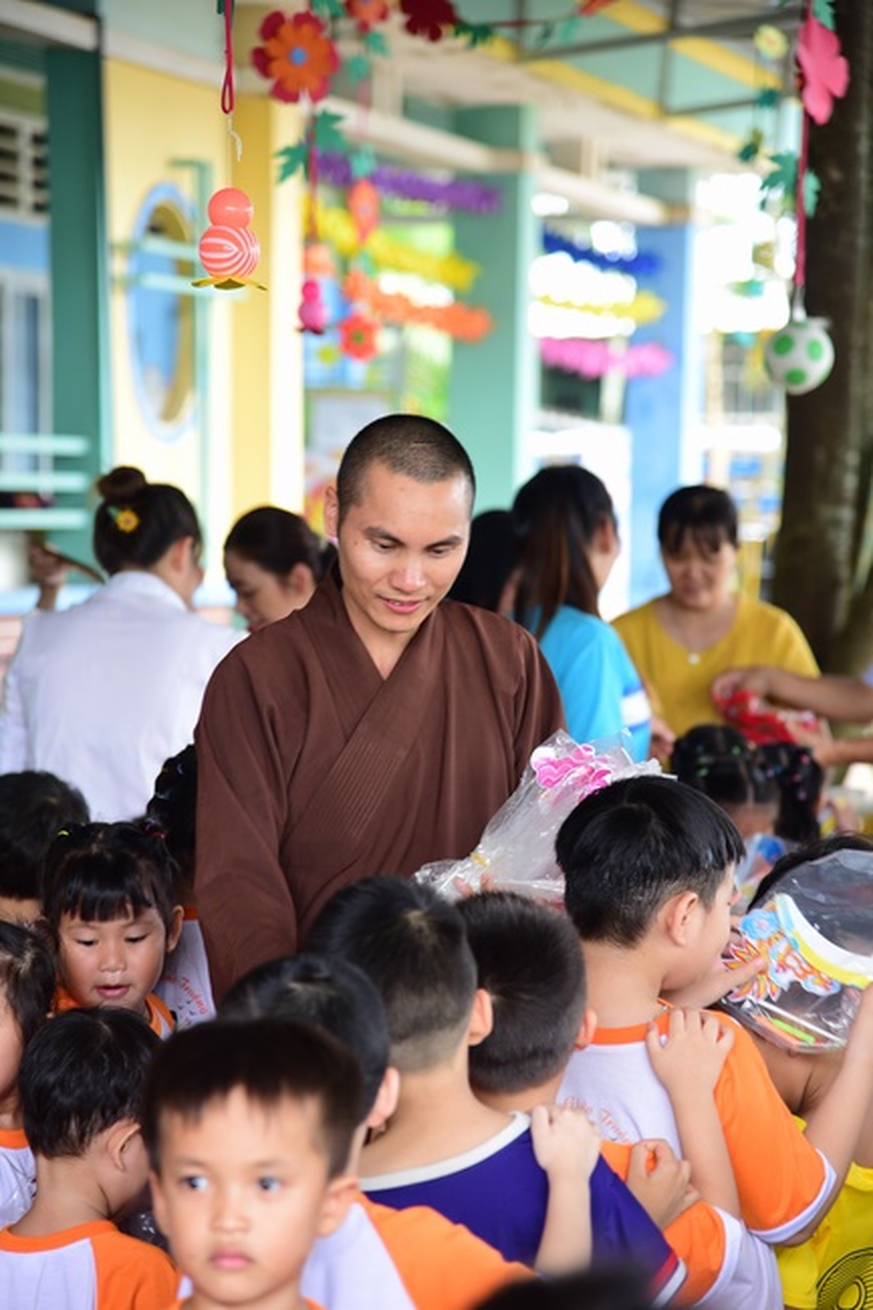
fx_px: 4367
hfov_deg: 11.4
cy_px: 655
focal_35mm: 120
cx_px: 436
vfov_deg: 17.1
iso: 500
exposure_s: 1/80
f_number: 4
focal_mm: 120
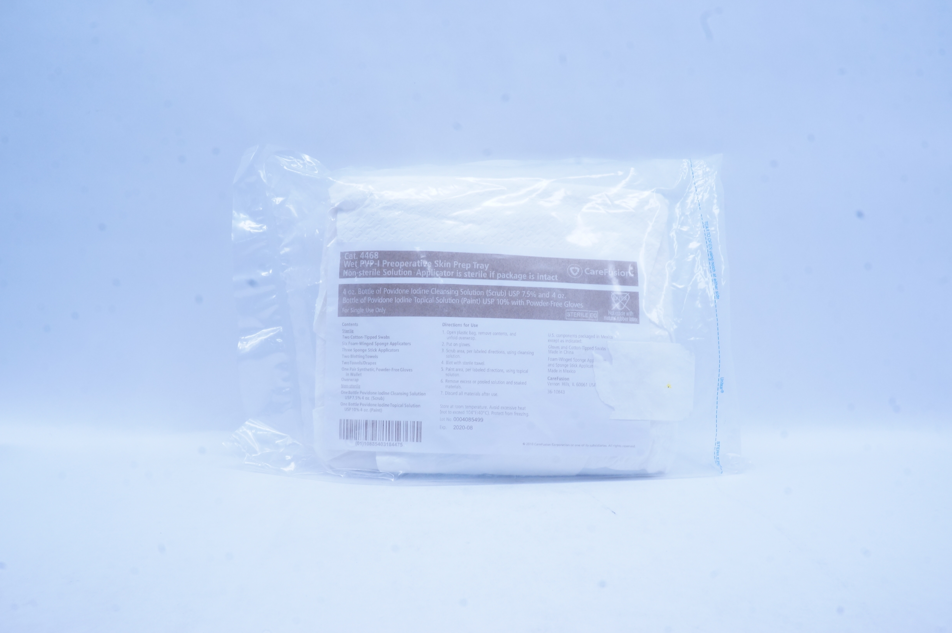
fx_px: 792
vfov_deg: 43.5
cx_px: 476
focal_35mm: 30
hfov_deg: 62.0
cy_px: 316
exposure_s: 1/10
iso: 400
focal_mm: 20
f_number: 18
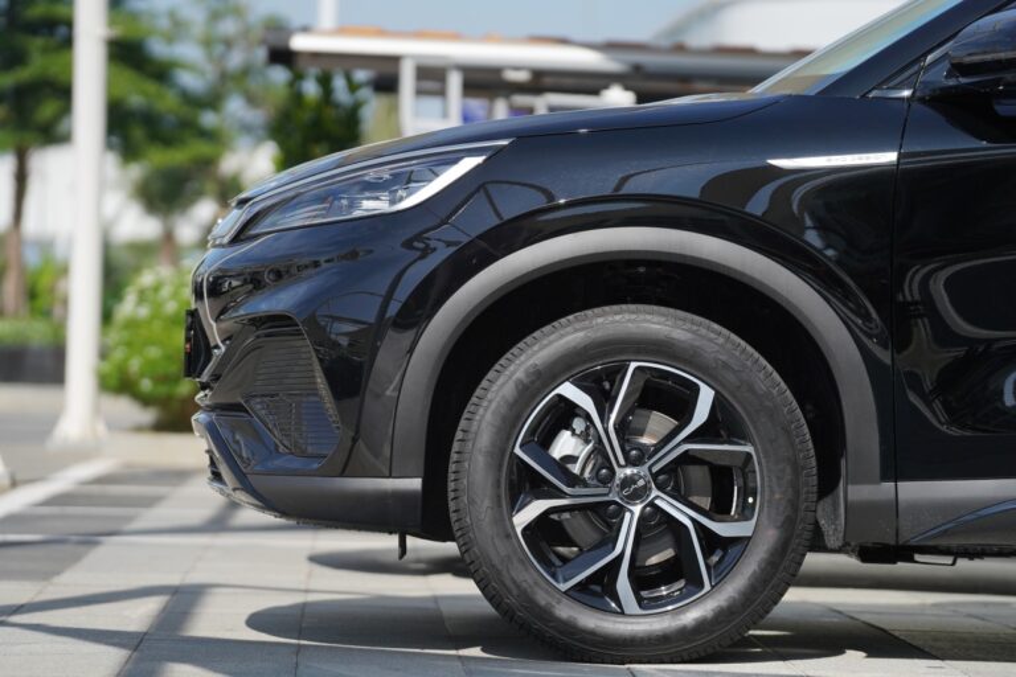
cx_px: 508
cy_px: 338
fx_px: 4628
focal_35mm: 164
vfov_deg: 8.4
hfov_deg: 12.5
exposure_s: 1/4000
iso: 400
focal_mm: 164
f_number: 4
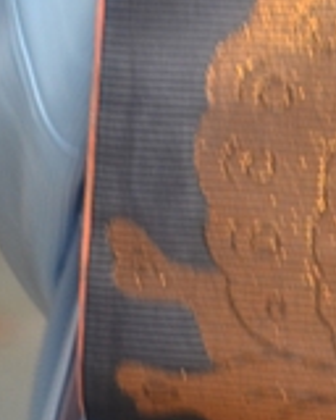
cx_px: 391
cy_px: -717
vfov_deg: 2.1
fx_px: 11187
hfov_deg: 1.7
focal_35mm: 900
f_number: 4.5
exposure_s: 1/100
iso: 100
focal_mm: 100
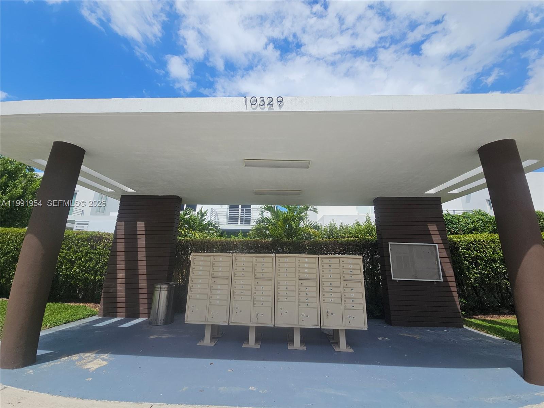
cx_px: 272
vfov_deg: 89.9
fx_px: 204
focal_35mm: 13
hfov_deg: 106.2
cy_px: 204
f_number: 2.2
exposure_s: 1/2828
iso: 50
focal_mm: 2.2
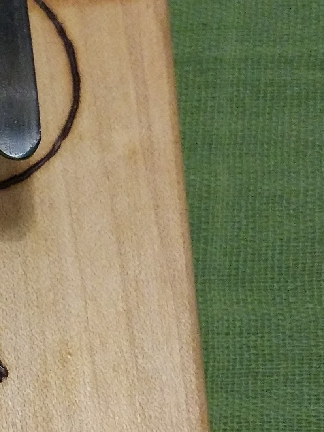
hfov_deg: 11.7
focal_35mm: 118
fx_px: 1472
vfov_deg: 16.7
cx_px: -243
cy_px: 278
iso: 823
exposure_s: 1/17
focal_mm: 4.26
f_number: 2
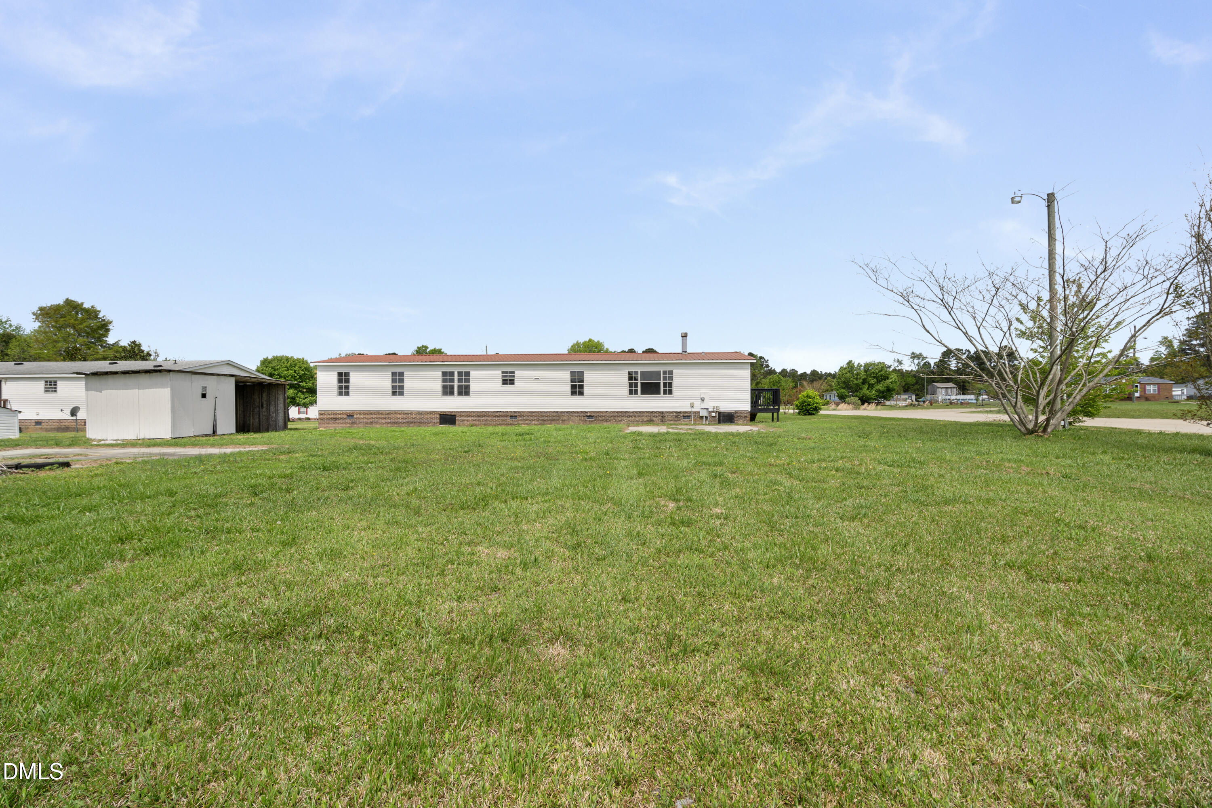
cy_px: 404
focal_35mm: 16
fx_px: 539
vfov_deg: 73.7
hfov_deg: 96.7
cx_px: 606
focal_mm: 16
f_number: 10
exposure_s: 1/50
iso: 100
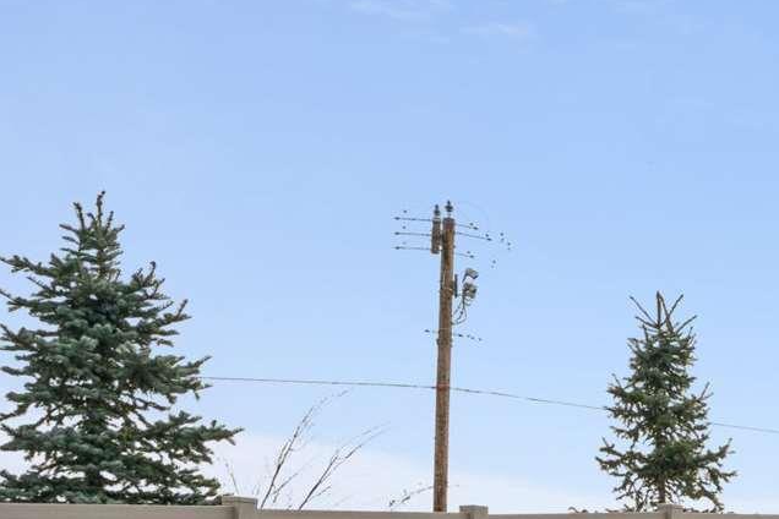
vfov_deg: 14.9
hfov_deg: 17.8
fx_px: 1893
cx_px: 1469
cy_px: 681
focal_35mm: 87
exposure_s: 1/320
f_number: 13
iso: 400
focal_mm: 18.1
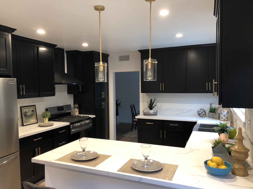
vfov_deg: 49.7
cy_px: 94
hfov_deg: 63.4
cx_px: 126
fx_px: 205
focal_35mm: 28
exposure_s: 1/15
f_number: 1.8
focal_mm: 4
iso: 50
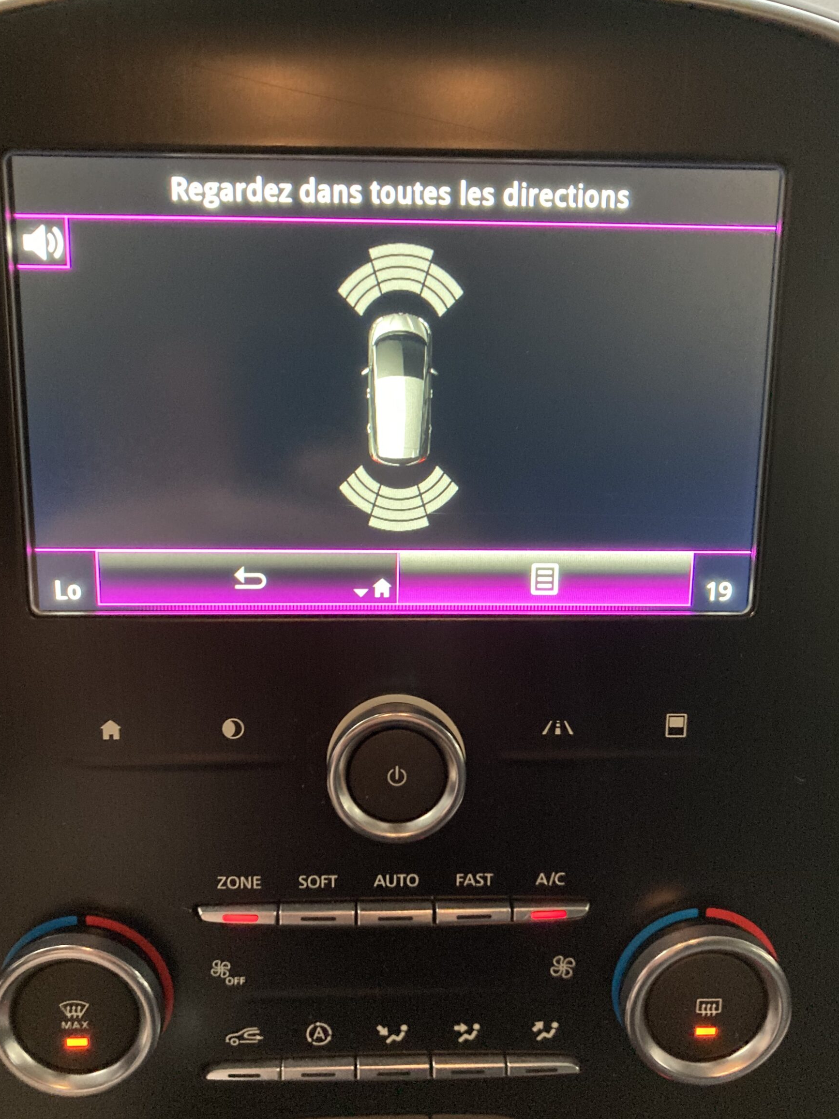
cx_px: 397
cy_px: 546
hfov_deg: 45.4
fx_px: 1002
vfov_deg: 58.3
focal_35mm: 31
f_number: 1.8
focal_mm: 3.99
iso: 400
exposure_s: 1/25
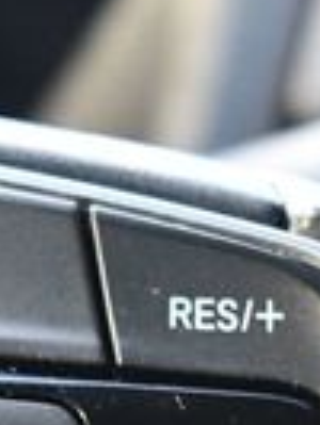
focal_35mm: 277
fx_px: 3409
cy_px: 578
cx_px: -10
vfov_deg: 7.1
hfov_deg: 5.4
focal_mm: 40
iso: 3200
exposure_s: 1/80
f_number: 5
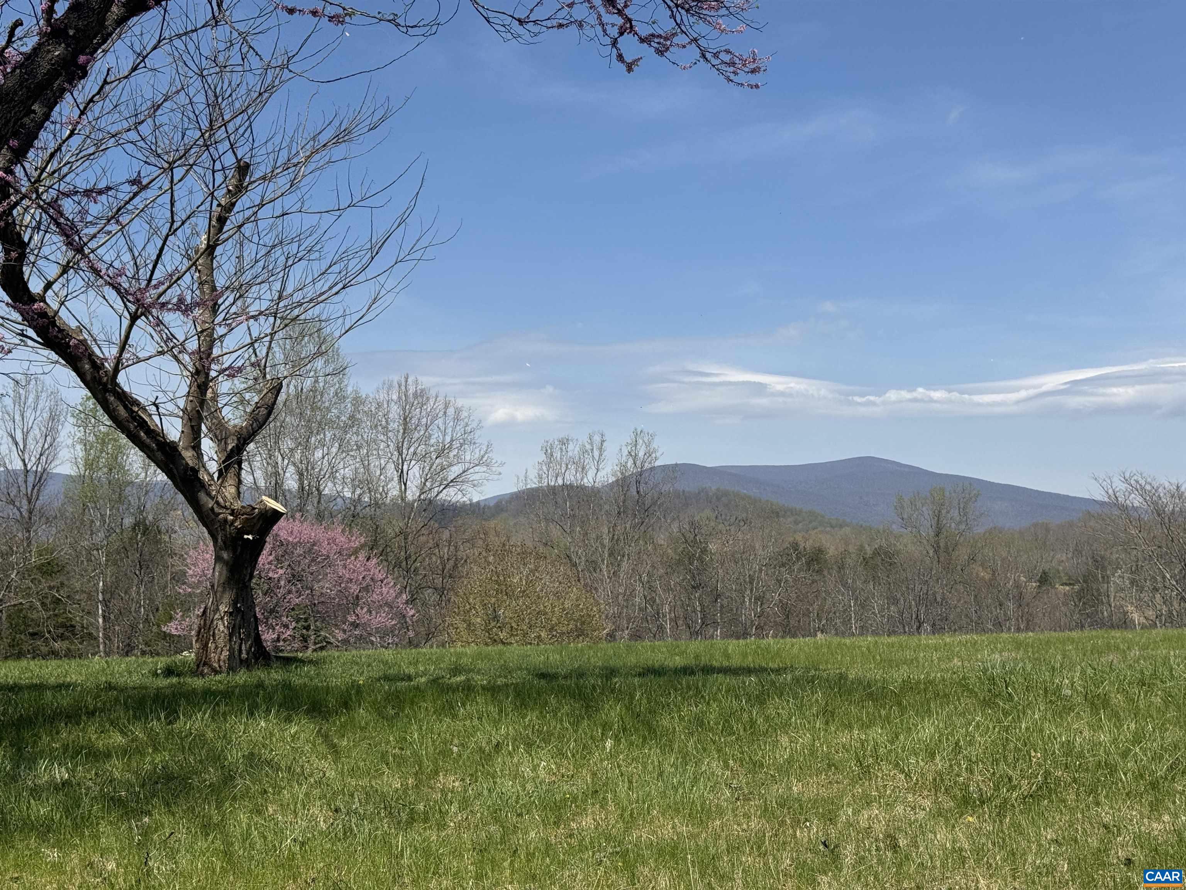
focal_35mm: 48
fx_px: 1645
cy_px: 445
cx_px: 593
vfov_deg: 30.3
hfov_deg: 39.7
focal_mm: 6.76
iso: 64
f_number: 1.78
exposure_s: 1/6410
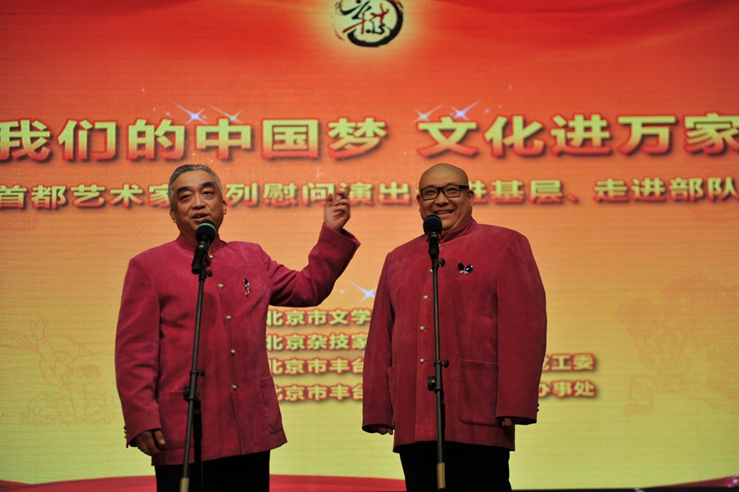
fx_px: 1436
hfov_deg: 28.9
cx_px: 370
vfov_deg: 19.4
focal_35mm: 70
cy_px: 246
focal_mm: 70
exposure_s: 1/100
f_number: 2.8
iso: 200
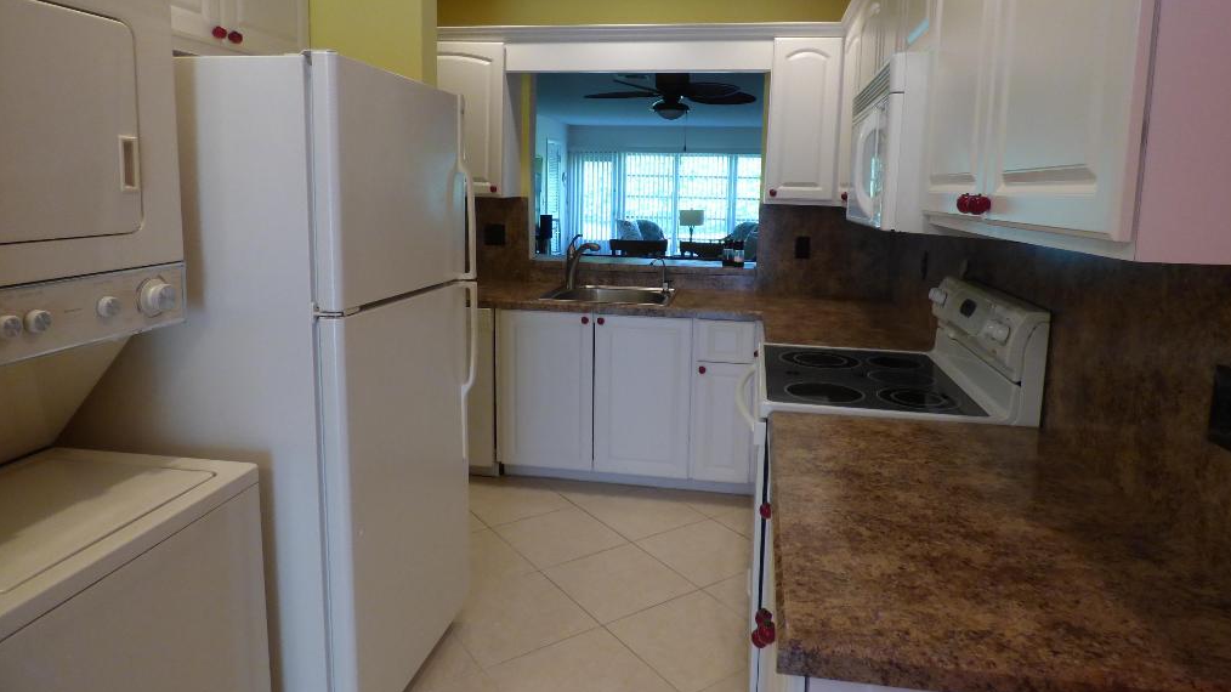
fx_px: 718
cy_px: 289
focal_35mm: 22
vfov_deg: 51.2
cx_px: 618
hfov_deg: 81.2
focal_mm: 3.59
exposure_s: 1/60
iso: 250
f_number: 2.8
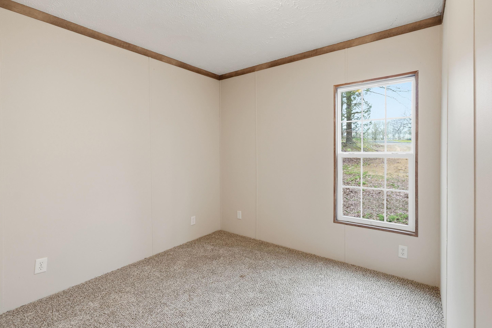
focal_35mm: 16
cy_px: 158
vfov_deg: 73.7
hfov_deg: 96.7
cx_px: 259
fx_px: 219
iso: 250
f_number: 9
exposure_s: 1/8
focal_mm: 10
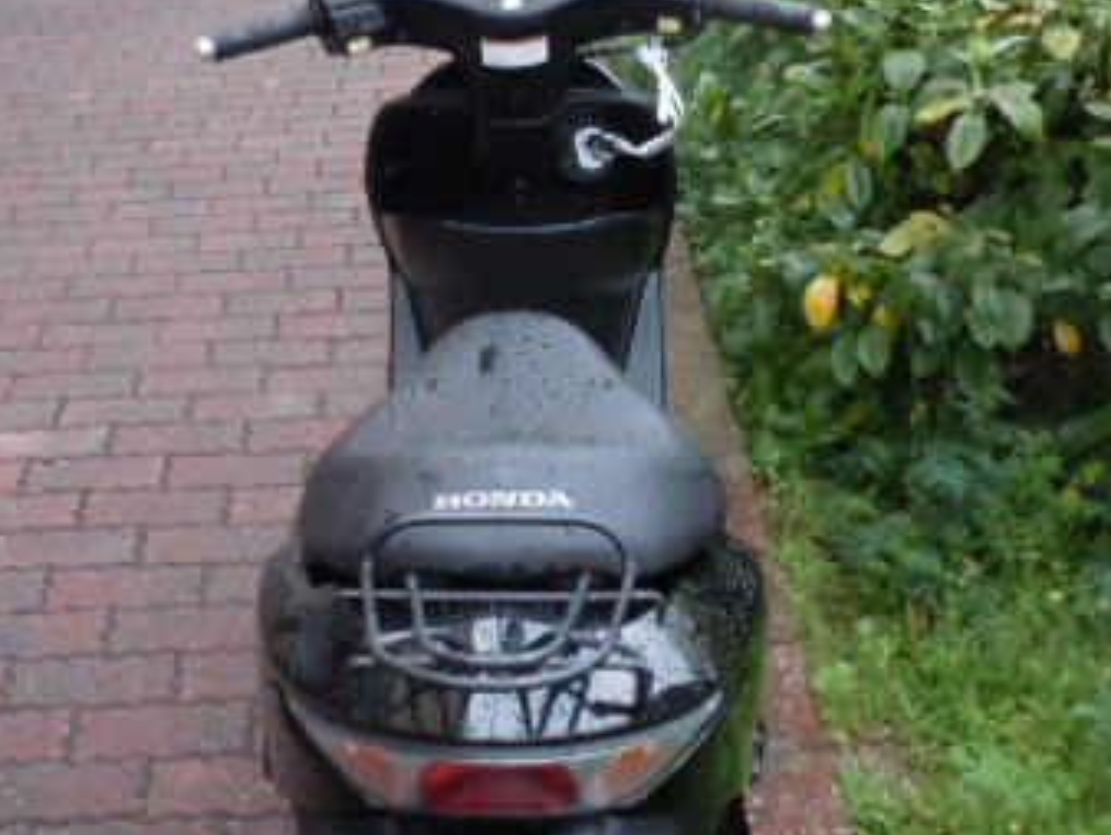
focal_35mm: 53
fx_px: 1702
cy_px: 194
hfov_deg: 36.1
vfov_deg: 27.1
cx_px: 490
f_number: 3.7
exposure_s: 1/60
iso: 160
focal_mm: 5
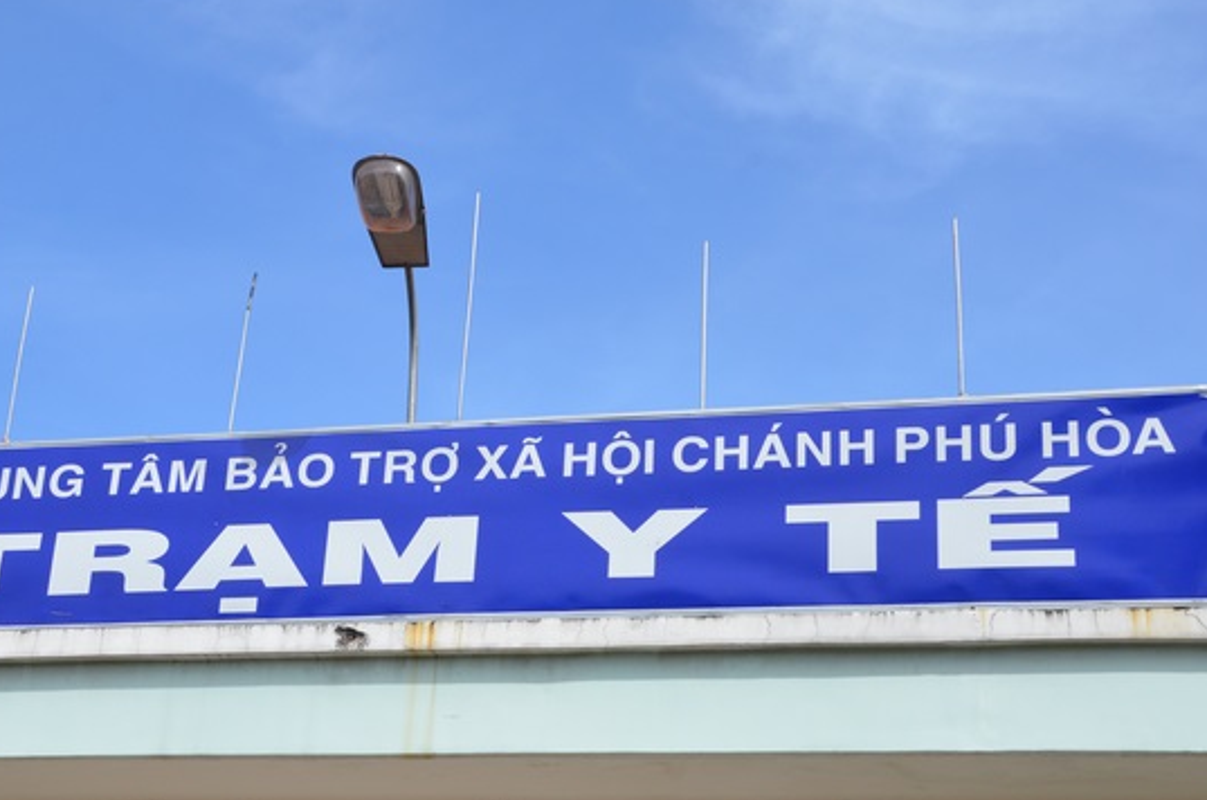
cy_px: 437
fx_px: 2129
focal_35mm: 64
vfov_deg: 21.3
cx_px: 555
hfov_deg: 31.6
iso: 640
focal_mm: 35
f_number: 13
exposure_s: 1/640
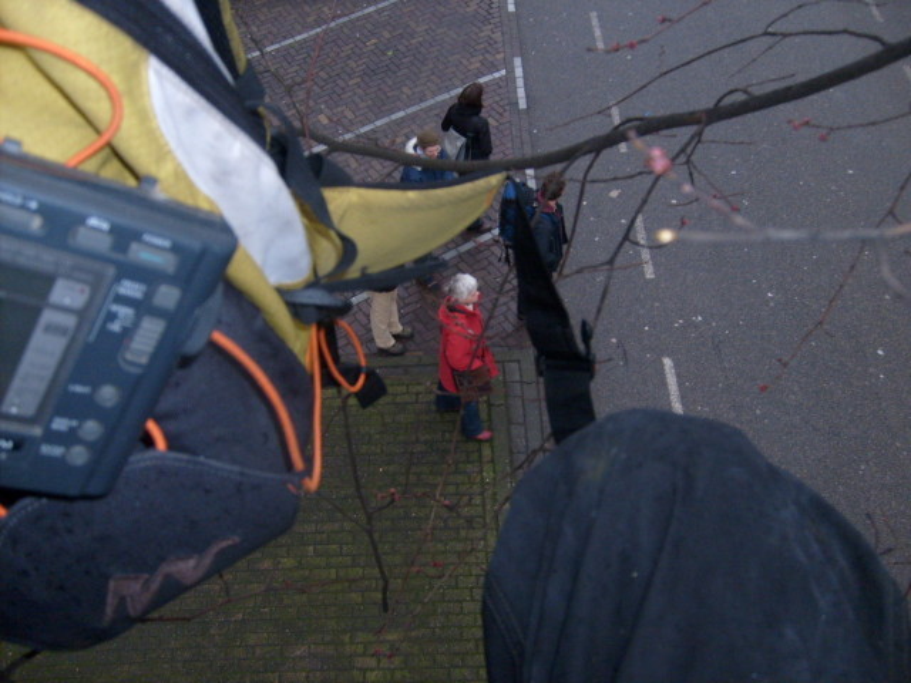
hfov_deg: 52.6
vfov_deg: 40.7
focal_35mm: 35
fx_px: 921
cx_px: 456
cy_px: 342
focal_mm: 5.8
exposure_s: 1/45
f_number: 2.8
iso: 100
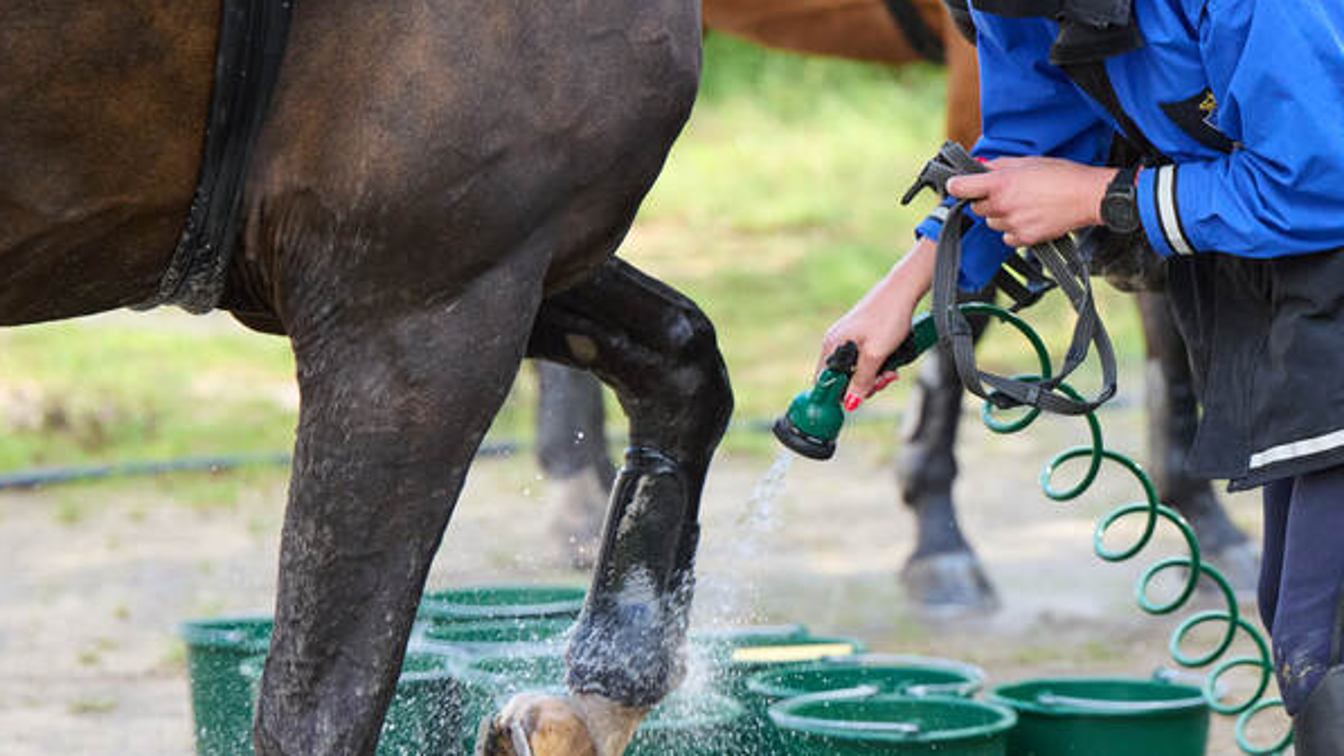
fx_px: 6487
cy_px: 498
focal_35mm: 182
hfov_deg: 11.8
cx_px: 1130
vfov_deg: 6.7
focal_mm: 83
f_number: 3.2
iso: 1000
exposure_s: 1/1600
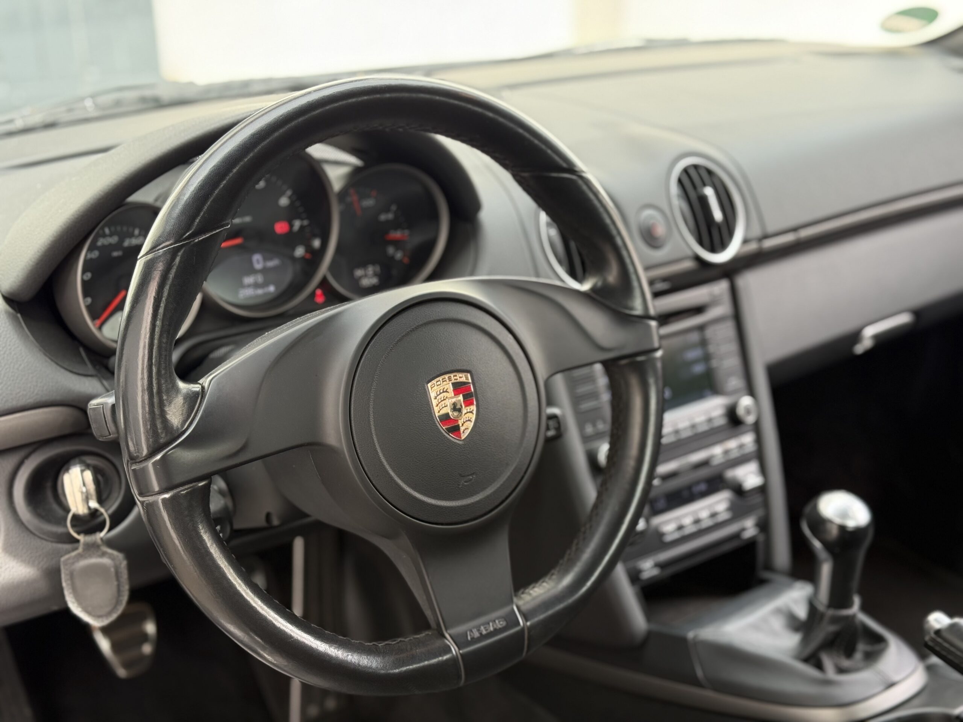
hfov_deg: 39.7
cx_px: 482
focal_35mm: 48
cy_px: 361
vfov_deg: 30.3
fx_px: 1335
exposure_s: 1/195
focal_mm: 6.76
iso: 100
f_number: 1.78
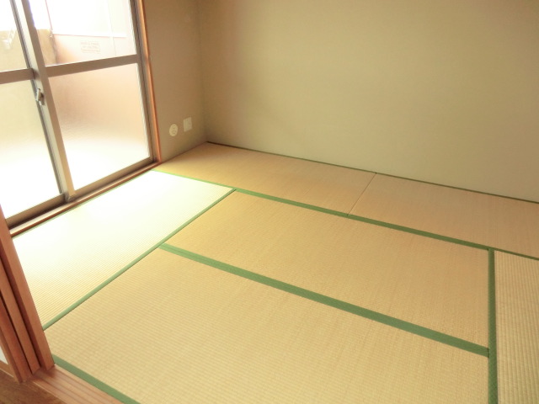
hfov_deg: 71.6
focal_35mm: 24
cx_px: 270
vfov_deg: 56.8
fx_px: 374
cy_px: 202
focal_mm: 4.3
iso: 320
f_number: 3.2
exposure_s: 1/60
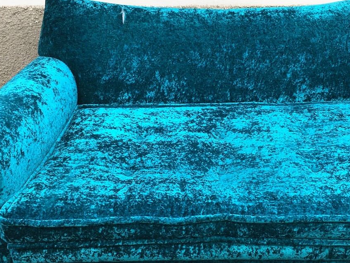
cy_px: 146
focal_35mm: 51
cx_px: 217
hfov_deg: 37.3
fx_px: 516
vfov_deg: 28.5
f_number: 2.2
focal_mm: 4.15
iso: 25
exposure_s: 1/316
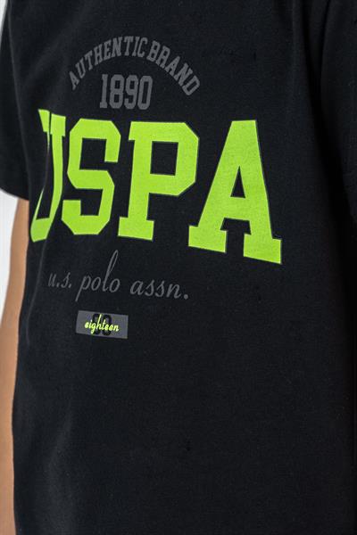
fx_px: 2945
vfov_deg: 10.4
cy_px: 268
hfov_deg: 6.9
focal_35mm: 198
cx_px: 178
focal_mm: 132
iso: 125
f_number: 7.1
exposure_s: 1/160
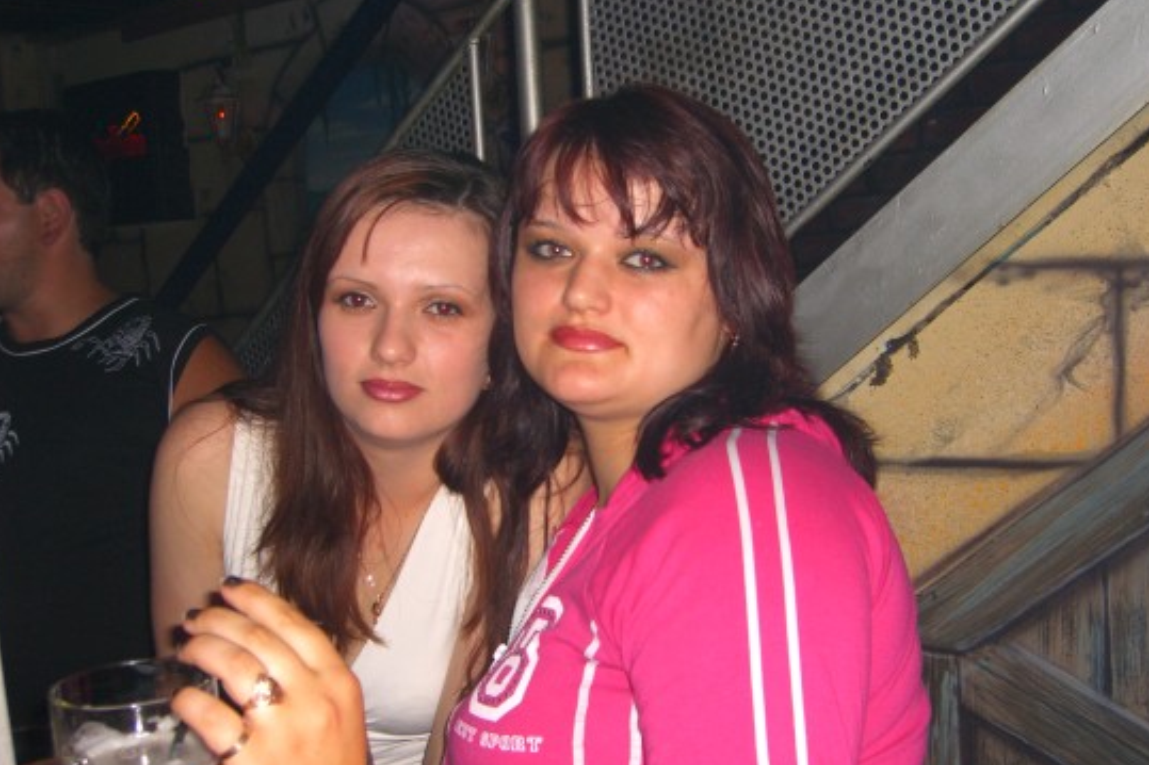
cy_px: 452
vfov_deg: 30.4
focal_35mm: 44
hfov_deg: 44.5
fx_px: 1404
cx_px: 625
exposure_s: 1/60
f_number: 2.8
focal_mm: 7.9
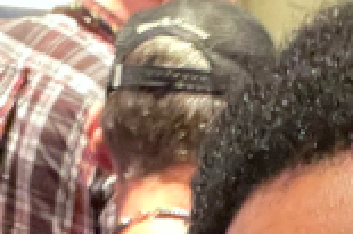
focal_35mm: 185
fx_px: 1812
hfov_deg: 11.0
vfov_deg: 6.7
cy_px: 695
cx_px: 344
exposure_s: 1/17
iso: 640
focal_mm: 2.71
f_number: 2.2
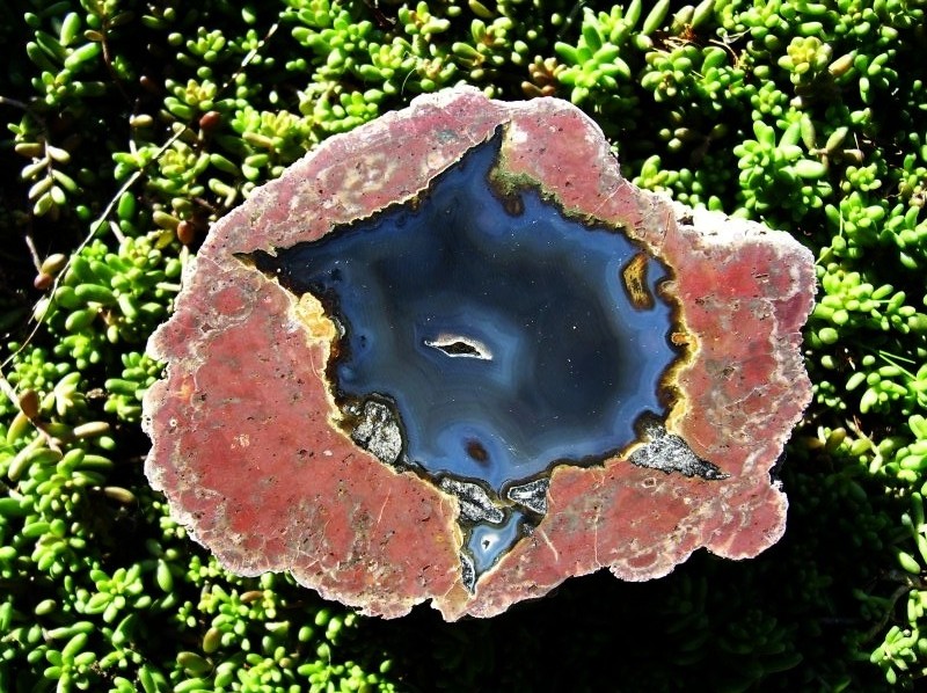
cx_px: 464
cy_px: 346
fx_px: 909
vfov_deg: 41.7
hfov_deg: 54.0
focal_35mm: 34
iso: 80
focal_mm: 5.6
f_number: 2.7
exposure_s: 1/250
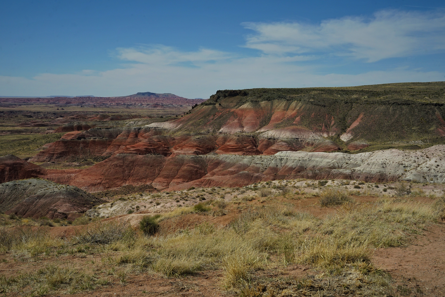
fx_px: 531
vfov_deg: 31.2
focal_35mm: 43
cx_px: 222
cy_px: 148
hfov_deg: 45.4
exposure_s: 1/500
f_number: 18
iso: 400
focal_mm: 43
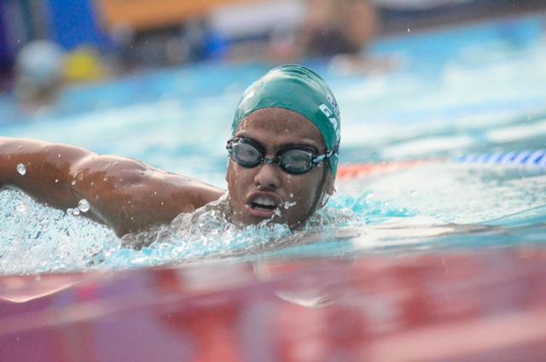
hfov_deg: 6.9
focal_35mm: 300
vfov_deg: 4.6
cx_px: 273
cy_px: 181
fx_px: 4541
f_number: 6.3
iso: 6400
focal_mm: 200
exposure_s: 1/800
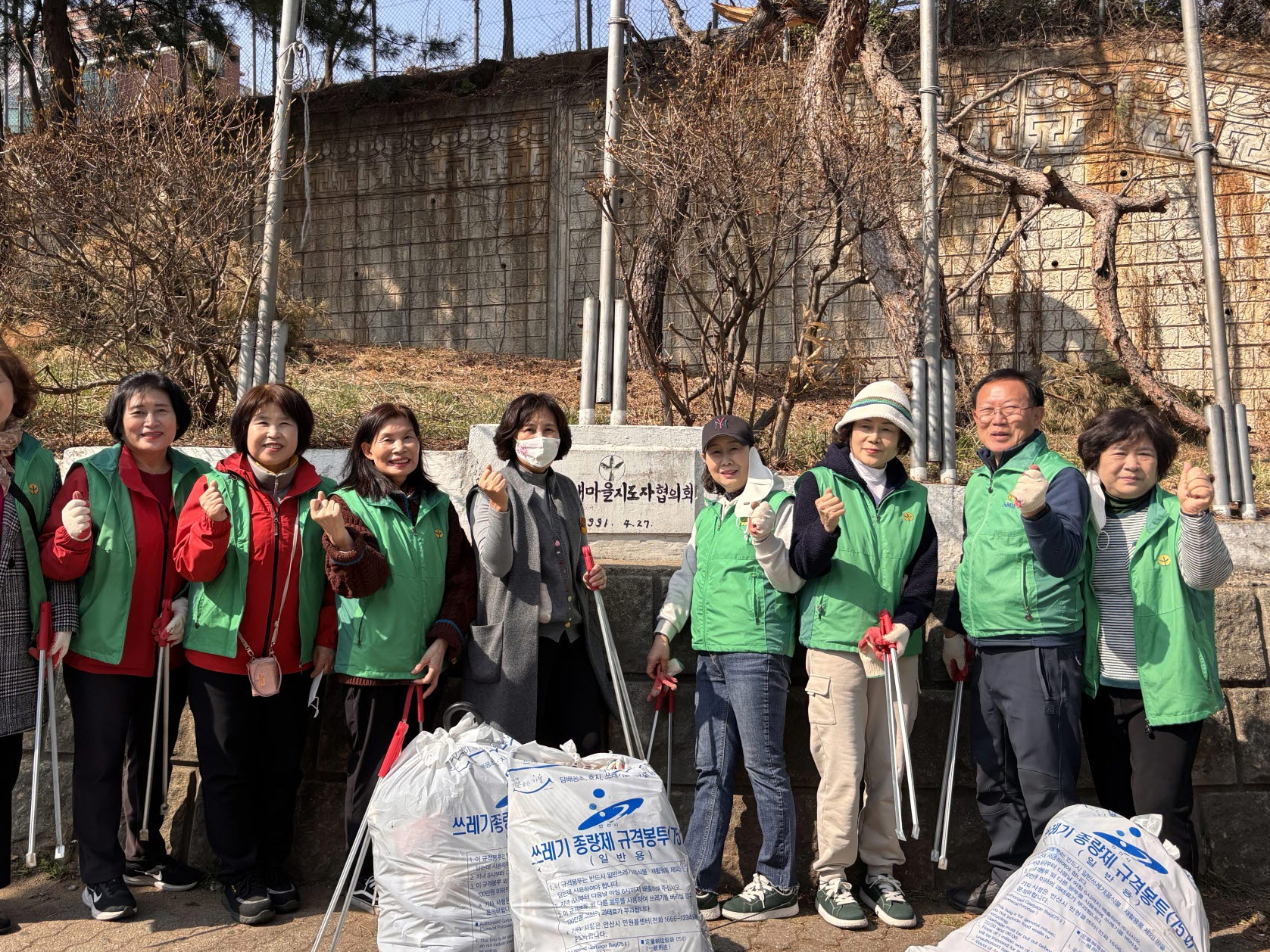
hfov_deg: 58.3
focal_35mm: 31
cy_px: 443
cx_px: 579
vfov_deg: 45.4
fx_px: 1137
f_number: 1.6
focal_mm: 5.96
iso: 50
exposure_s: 1/2062
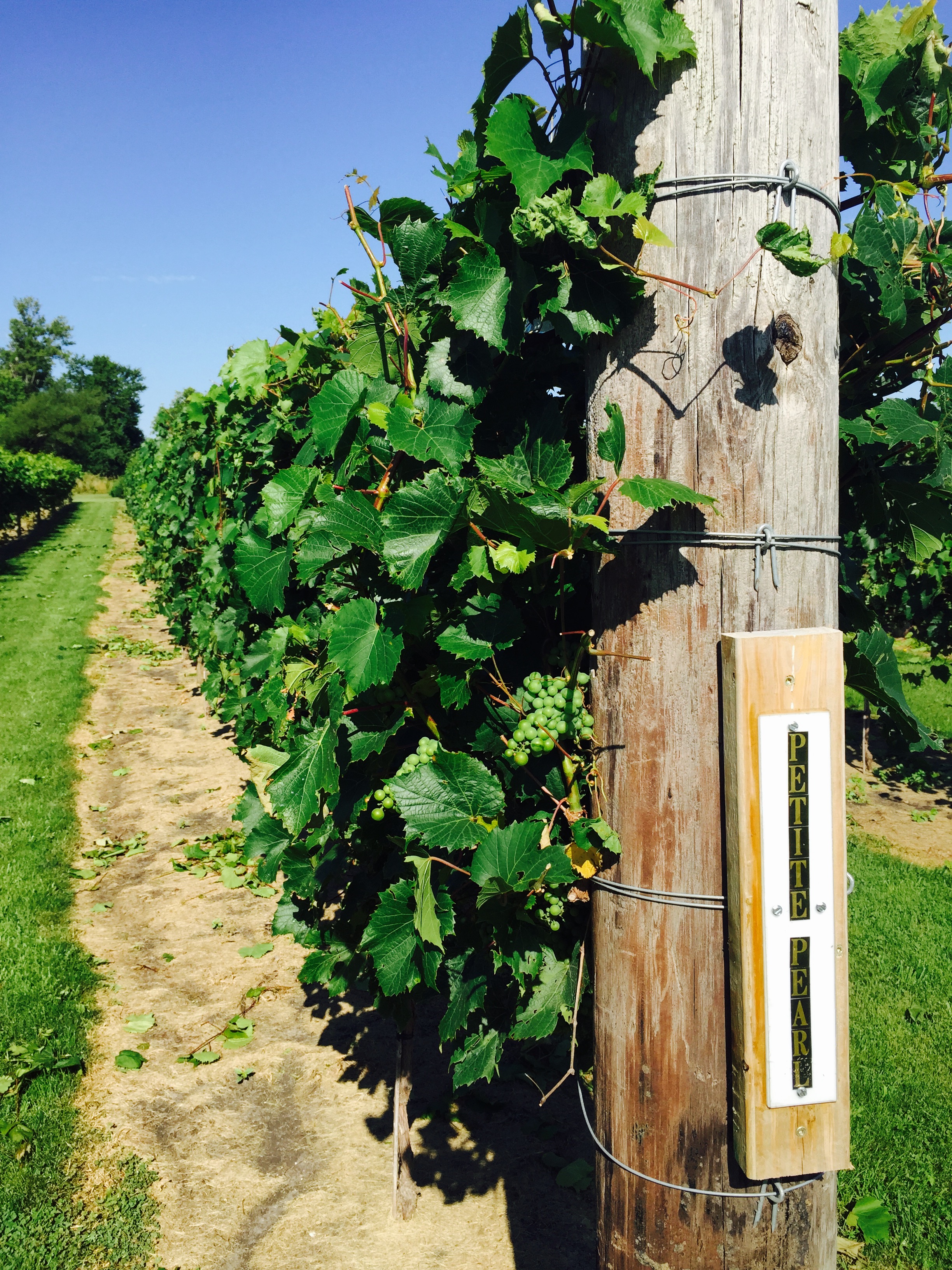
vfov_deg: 61.7
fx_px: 1063
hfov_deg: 48.2
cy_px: 635
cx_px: 476
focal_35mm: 29
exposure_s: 1/1582
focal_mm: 4.15
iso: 32
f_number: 2.2
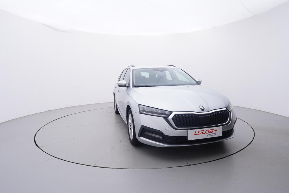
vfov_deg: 56.2
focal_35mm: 22
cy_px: 96
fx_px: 181
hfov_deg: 77.3
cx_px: 144
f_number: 5
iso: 200
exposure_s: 1/80
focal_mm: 15
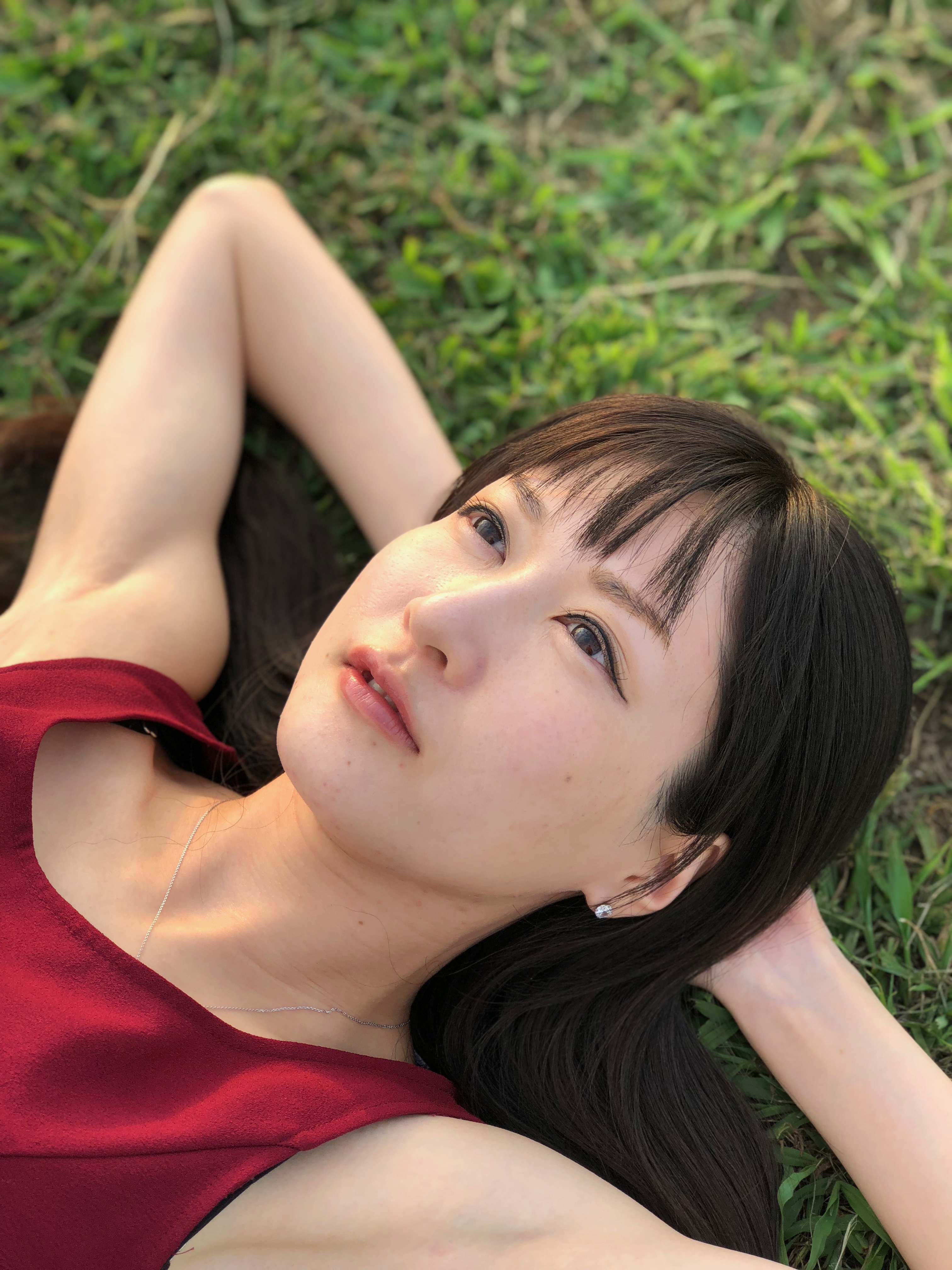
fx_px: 2090
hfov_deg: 25.7
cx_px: 476
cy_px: 635
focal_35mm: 57
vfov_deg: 33.8
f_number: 2.8
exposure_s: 1/60
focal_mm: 6.6
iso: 32
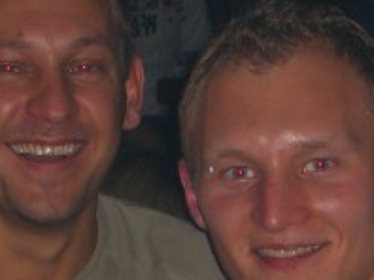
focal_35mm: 324
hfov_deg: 6.1
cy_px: 306
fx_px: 3496
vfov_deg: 4.6
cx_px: 300
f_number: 4.4
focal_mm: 16.6
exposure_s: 1/60
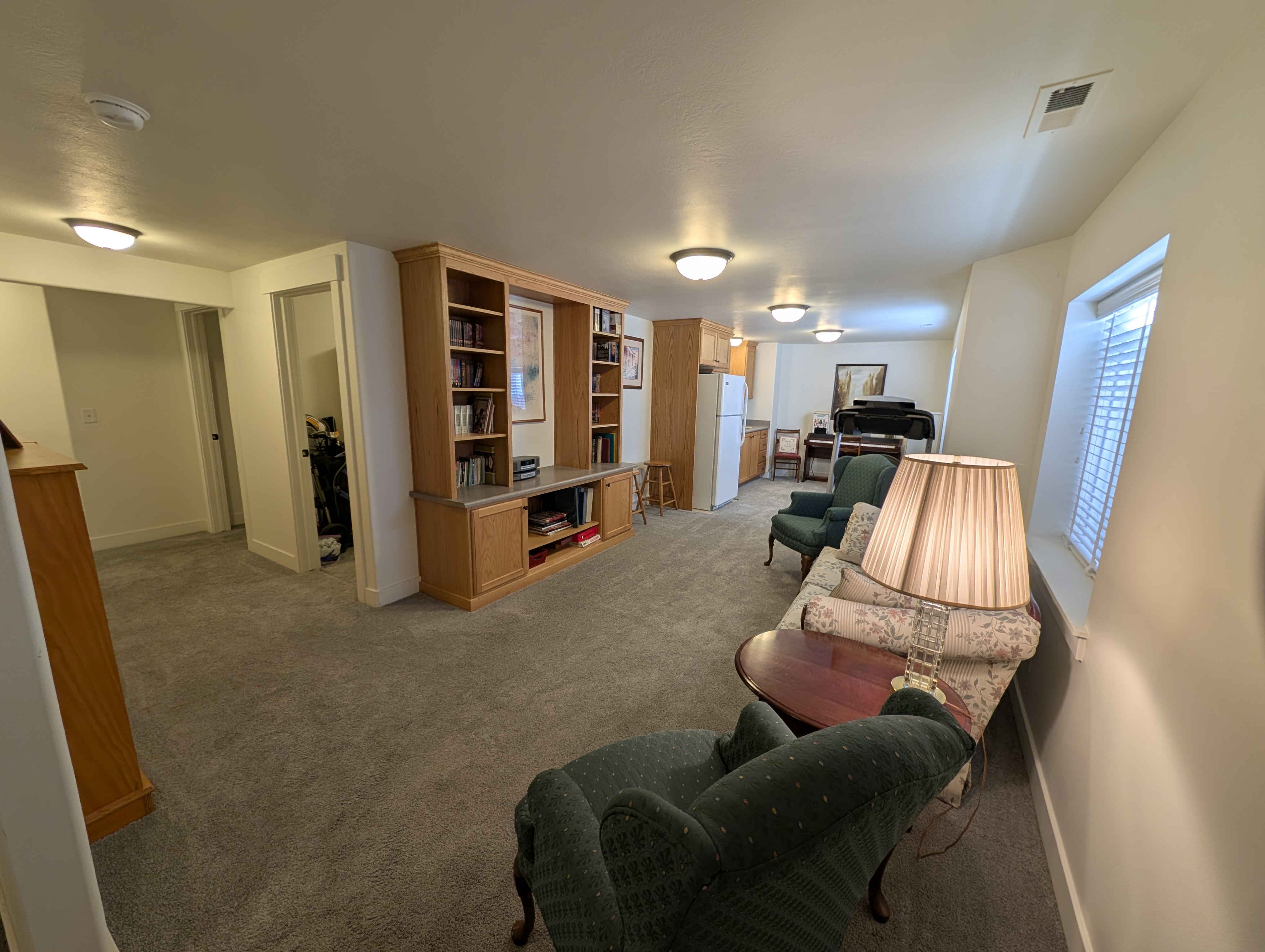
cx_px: 632
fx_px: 439
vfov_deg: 94.6
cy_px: 476
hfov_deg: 110.5
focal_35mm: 12
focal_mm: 2.23
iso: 37
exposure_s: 1/30
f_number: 1.95
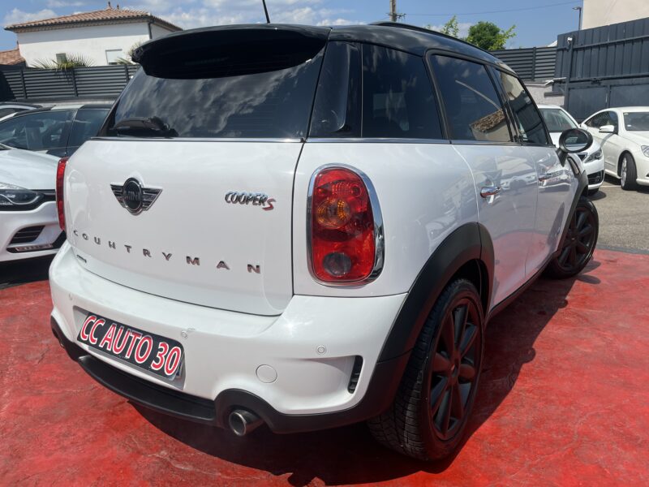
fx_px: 487
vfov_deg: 53.1
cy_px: 244
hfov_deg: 67.3
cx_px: 324
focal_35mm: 26
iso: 50
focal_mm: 5.1
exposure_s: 1/7353
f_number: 1.6
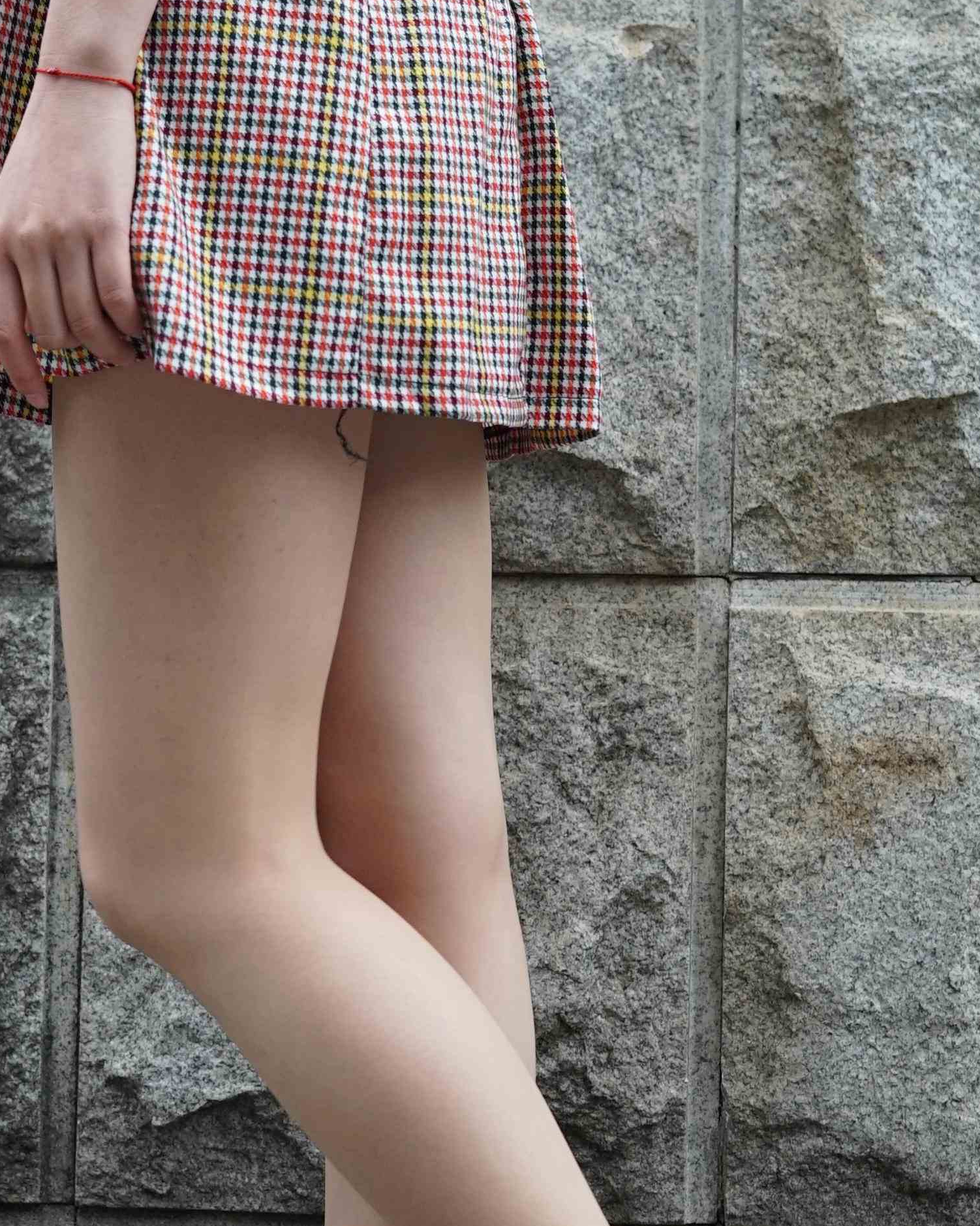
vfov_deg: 18.1
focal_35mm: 106
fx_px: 3844
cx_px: 316
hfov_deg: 14.5
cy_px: 635
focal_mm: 50
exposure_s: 1/60
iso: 1000
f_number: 4
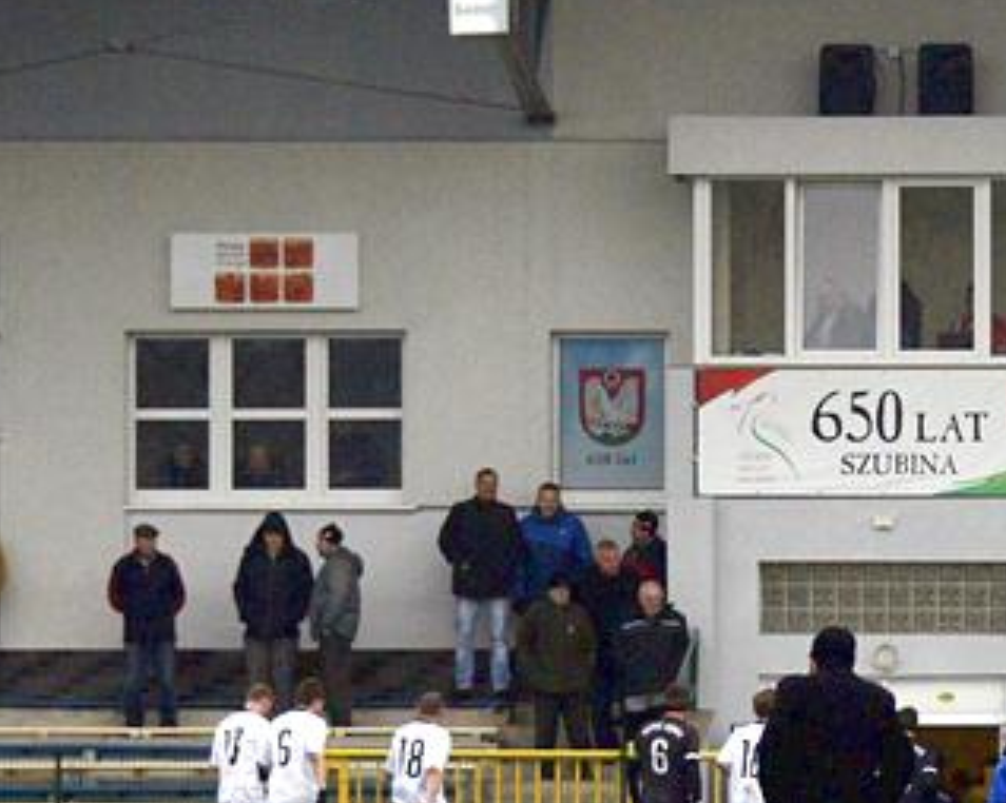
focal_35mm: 452
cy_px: 602
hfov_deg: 4.3
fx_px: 13449
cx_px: 987
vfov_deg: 3.4
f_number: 4.5
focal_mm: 120
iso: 1600
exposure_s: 1/640
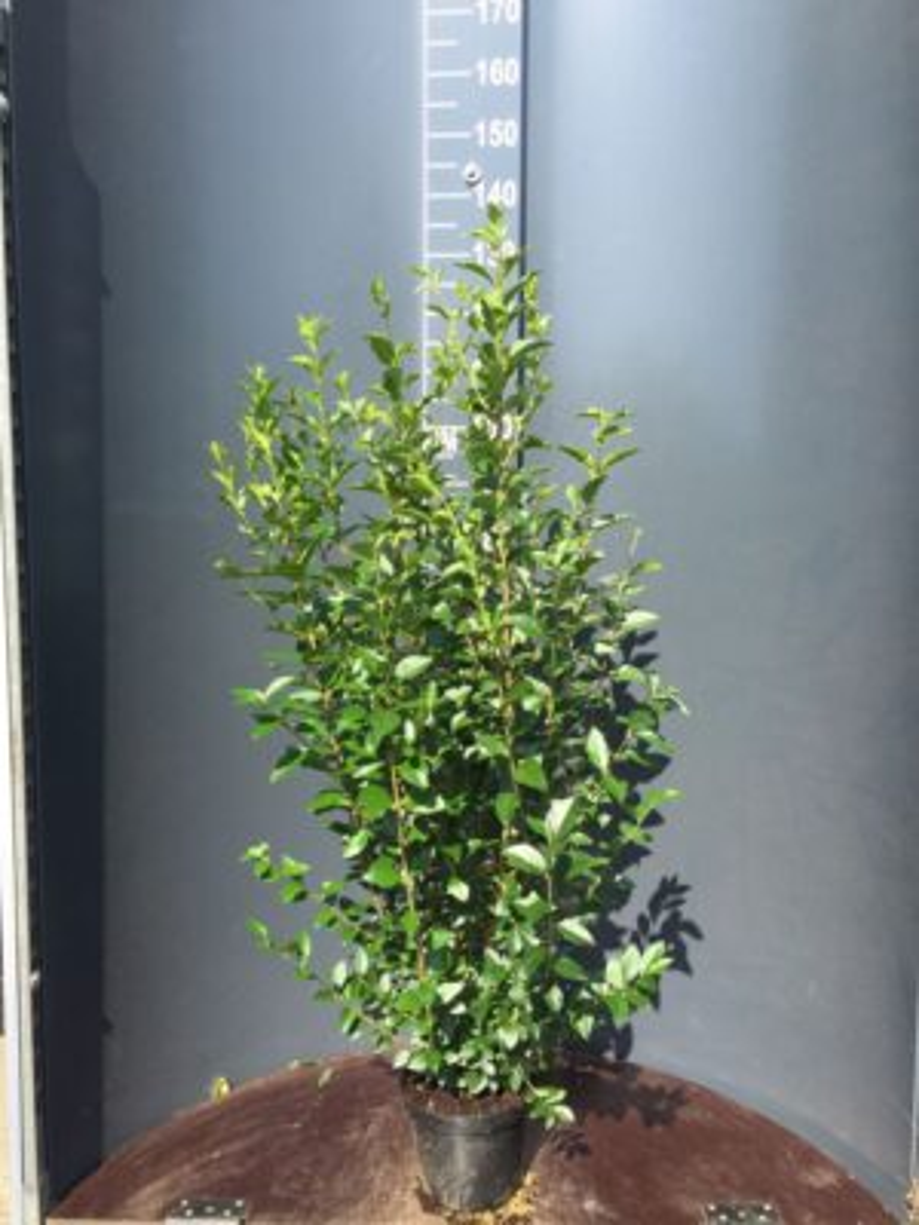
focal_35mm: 29
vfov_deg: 61.7
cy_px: 612
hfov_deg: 48.2
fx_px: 1027
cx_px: 460
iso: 32
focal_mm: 4.15
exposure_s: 1/842
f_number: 2.2
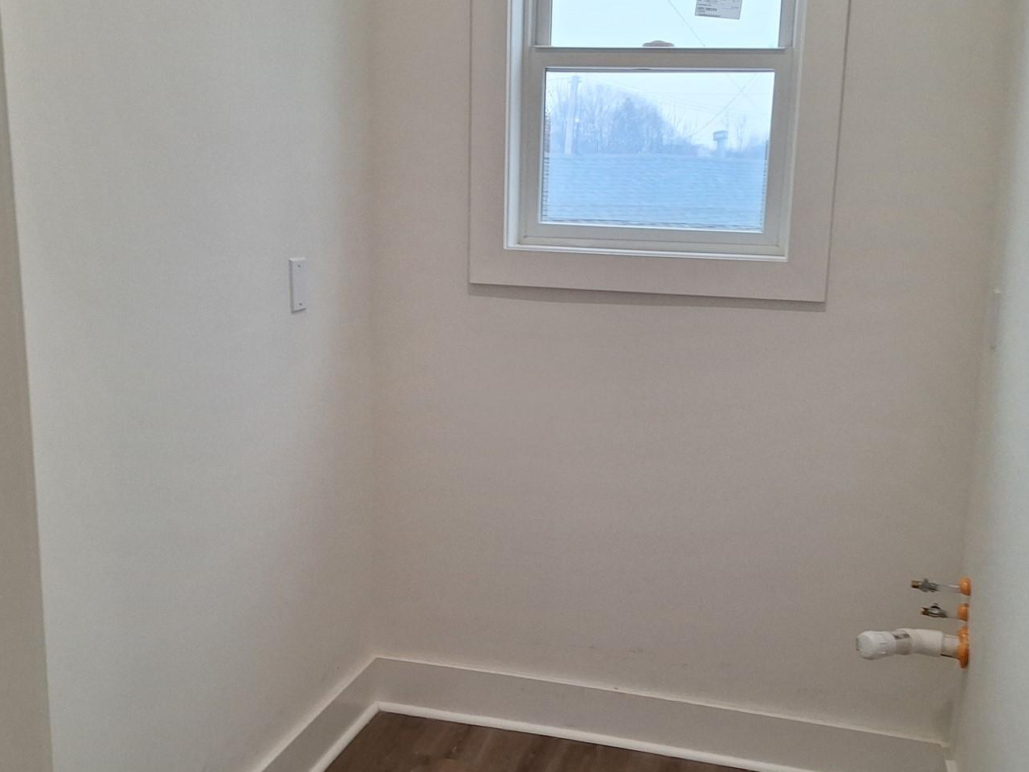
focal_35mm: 37
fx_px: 1100
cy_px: 390
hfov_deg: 50.1
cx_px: 529
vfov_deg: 38.7
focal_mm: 5.54
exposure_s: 1/120
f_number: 1.8
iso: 50
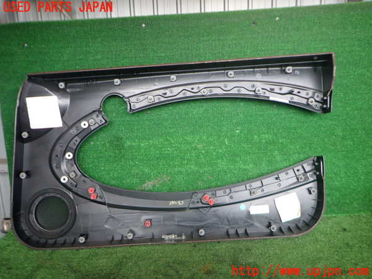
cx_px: 186
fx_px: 269
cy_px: 140
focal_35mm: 25
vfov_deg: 54.9
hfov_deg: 69.4
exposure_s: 1/125
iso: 160
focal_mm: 4.5
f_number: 2
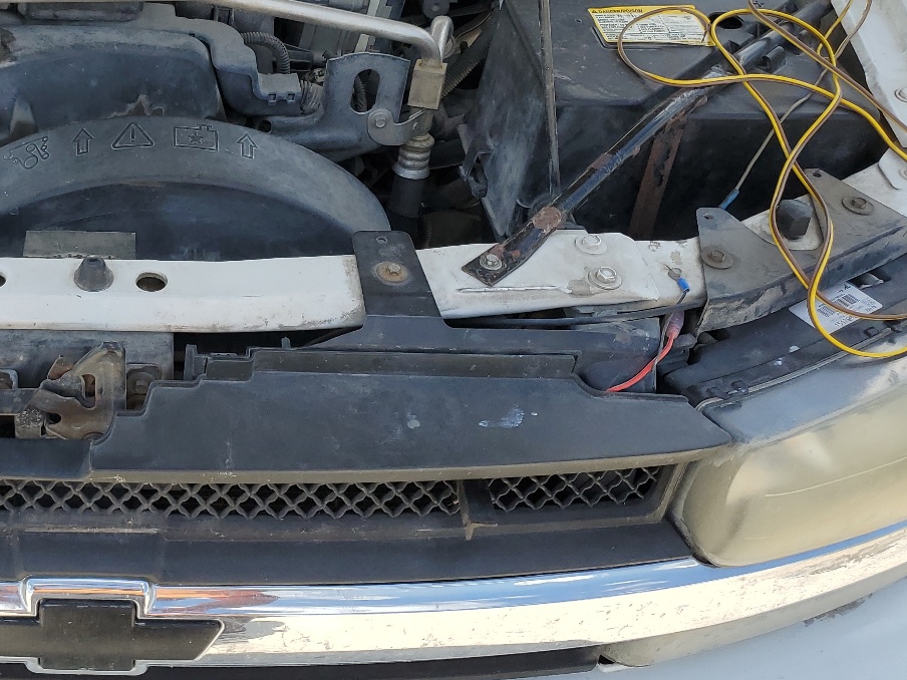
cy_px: 225
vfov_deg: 31.3
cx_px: 111
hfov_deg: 38.7
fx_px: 1205
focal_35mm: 46
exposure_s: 1/1429
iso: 50
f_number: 1.5
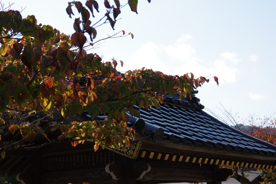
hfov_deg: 33.4
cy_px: 92
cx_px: 138
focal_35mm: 60
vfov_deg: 22.6
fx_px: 460
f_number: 9
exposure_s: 1/250
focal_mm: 40
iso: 200
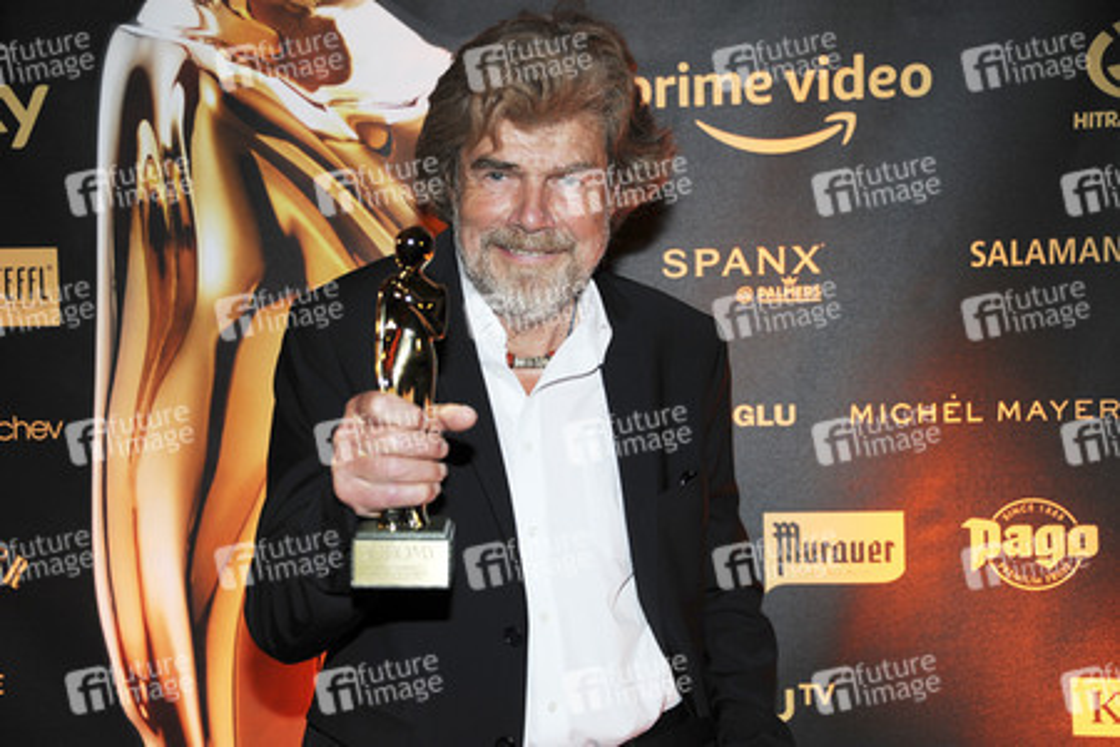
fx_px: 1711
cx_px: 560
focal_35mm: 55
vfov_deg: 24.6
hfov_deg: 36.2
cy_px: 374
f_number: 4.5
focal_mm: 55
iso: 800
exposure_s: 1/200
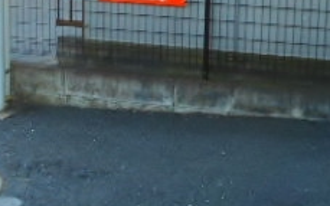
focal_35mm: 86
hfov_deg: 24.0
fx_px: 773
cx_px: 128
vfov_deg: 14.8
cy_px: -20
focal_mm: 5.2
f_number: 4
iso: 80
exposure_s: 1/100
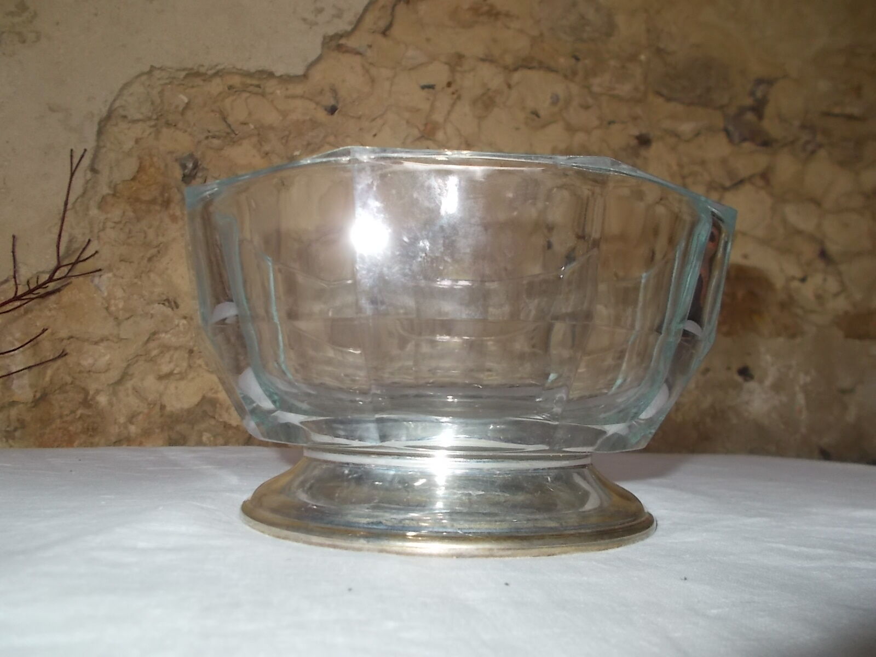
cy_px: 328
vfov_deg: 53.1
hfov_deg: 67.3
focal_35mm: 26
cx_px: 438
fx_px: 658
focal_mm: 4.6
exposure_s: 1/25
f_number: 3.2
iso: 200
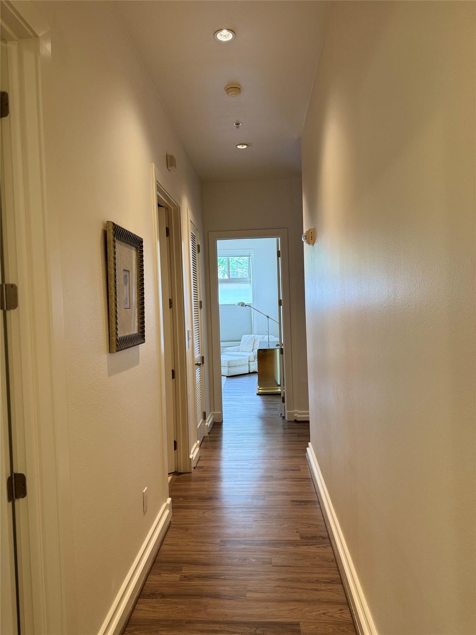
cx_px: 238
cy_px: 318
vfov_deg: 71.6
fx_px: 440
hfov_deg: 56.8
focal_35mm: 24
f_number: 1.78
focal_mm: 6.76
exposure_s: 1/60
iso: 200
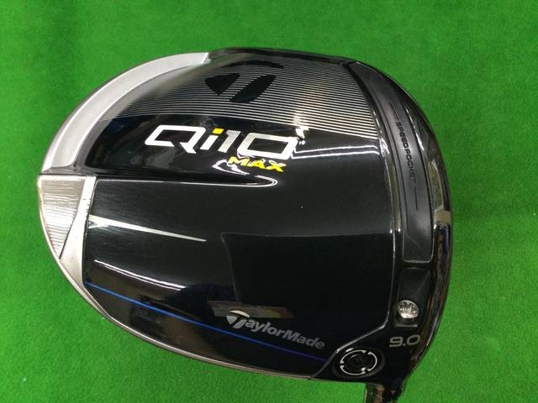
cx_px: 269
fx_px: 482
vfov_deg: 45.4
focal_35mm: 31
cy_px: 202
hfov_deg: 58.4
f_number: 2.4
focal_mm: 3.3
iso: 125
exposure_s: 1/30
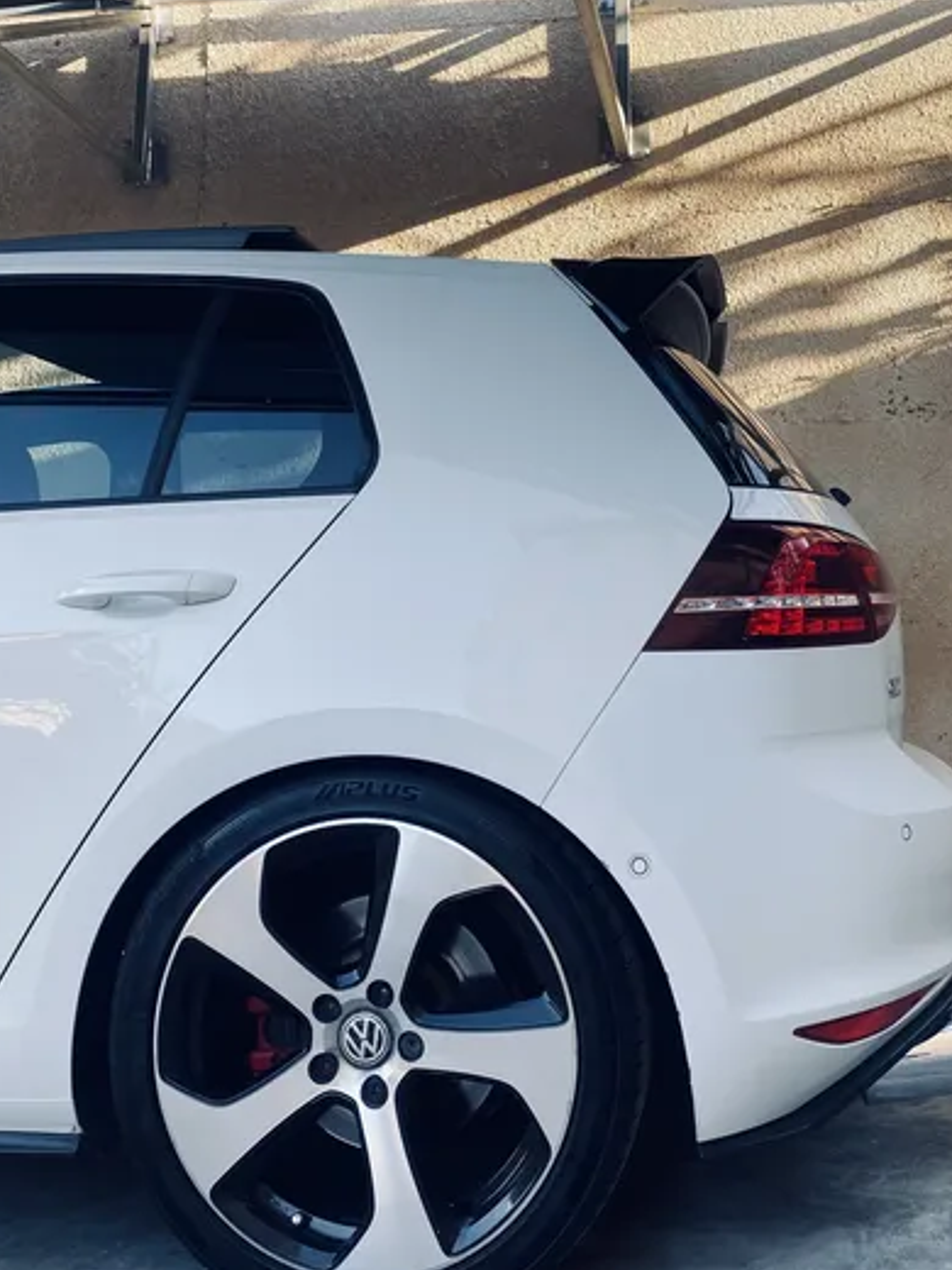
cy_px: 503
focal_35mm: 36
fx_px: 1320
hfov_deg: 39.6
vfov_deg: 51.0
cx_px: 522
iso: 32
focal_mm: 4.25
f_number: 1.8
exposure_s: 1/263
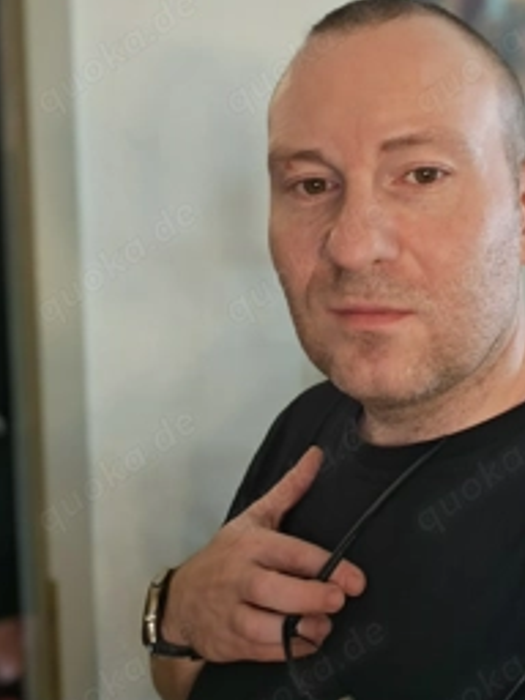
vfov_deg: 47.7
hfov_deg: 35.8
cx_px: 405
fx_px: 789
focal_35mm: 39
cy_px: 304
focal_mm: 3.09
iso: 800
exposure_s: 1/25
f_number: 2
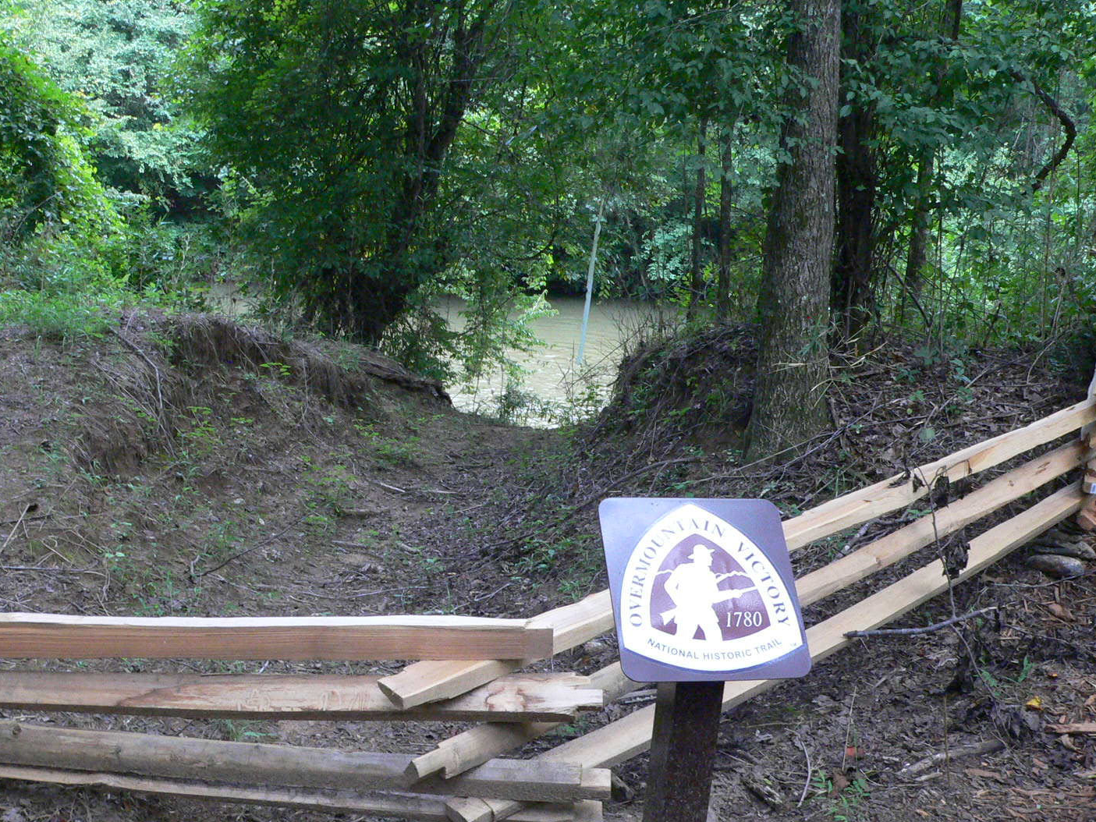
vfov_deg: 35.1
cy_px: 412
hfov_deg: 45.8
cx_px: 520
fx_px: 1298
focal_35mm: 41
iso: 400
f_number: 4.6
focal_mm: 6
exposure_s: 1/125
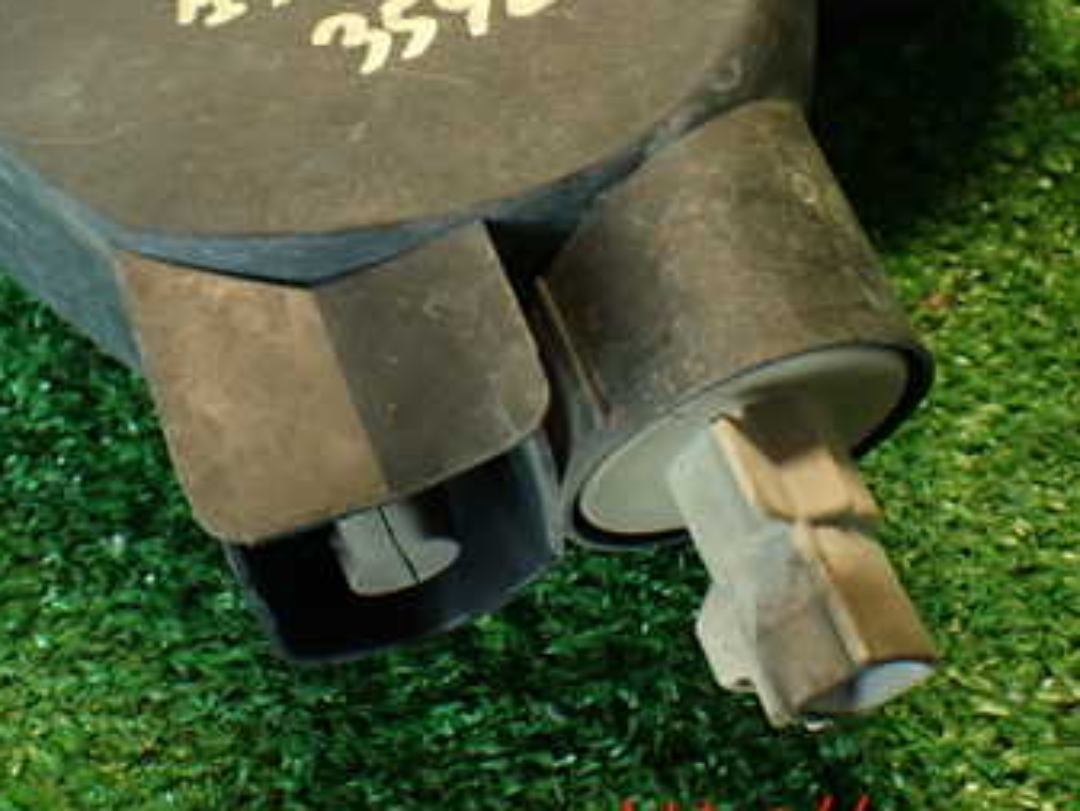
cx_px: 385
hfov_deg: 33.5
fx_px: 1779
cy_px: 151
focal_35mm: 57
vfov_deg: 25.2
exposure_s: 1/30
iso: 320
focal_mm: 5.79
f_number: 2.4
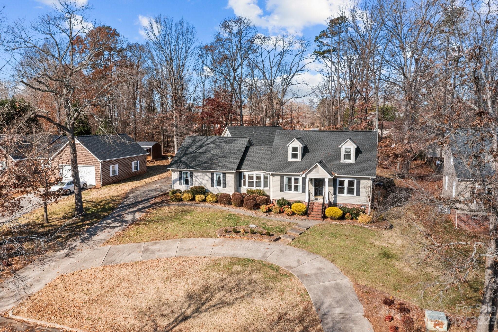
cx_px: 249
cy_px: 166
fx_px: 387
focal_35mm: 28
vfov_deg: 46.4
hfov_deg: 65.5
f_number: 5.6
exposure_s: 1/320
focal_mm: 10.26
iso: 100
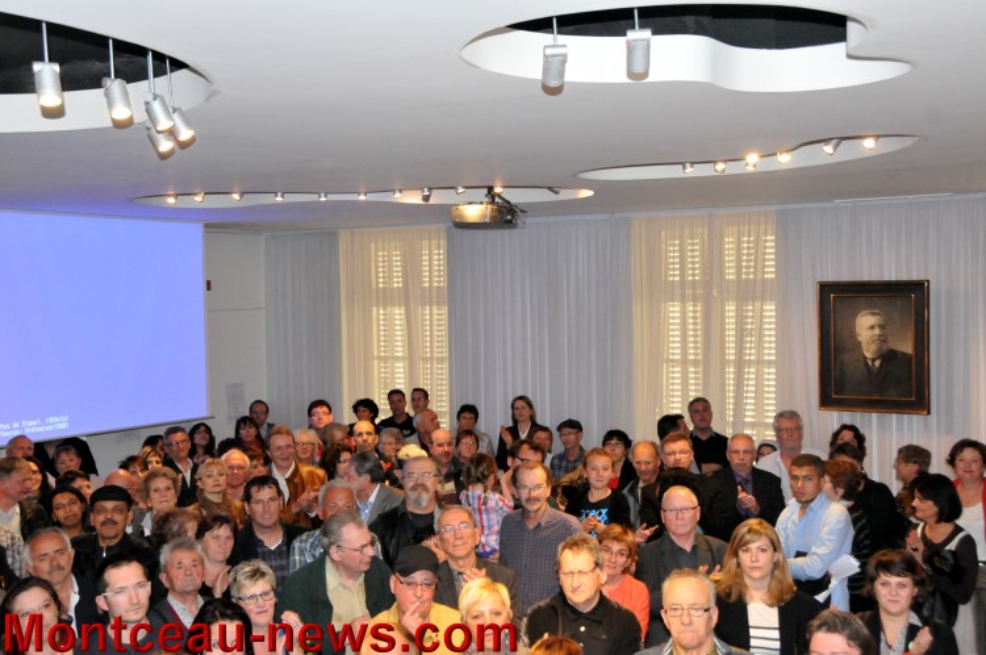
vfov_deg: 30.8
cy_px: 328
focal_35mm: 44
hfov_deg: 45.0
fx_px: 1190
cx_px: 493
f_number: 7.1
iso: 3200
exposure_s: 1/100
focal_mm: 29
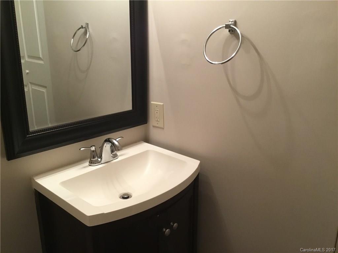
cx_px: 169
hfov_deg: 58.4
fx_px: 303
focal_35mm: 31
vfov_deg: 45.4
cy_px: 126
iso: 125
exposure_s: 1/30
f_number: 2.4
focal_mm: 3.3
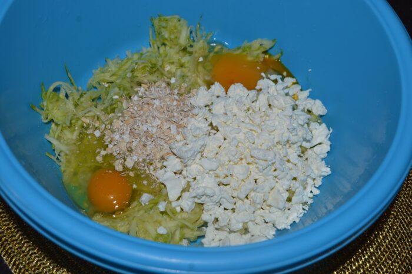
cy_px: 137
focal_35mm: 42
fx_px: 480
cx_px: 206
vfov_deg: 31.8
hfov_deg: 46.4
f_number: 8
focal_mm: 28
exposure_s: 1/60
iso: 100
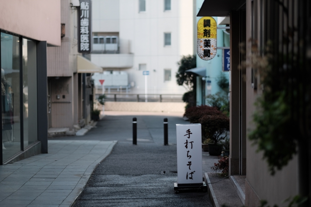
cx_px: 156
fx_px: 726
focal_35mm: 84
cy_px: 104
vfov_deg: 16.3
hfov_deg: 24.2
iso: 400
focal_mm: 56
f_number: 1.2
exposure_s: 1/2900
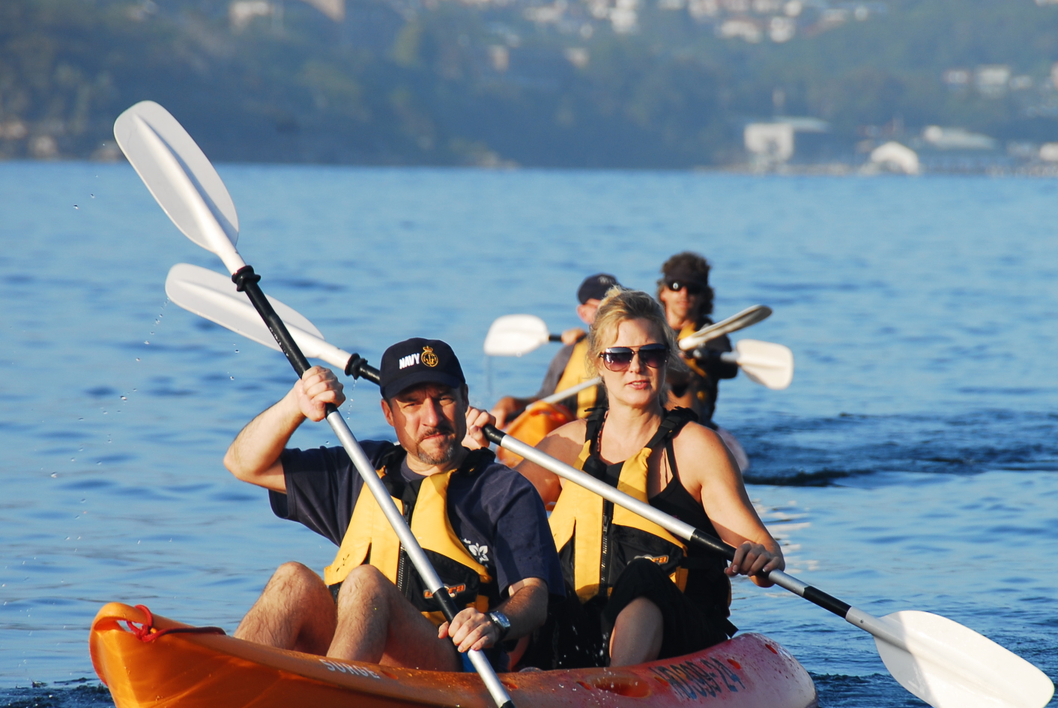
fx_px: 12004
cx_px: 618
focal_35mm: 408
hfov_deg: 5.0
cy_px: 432
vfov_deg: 3.4
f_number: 7.1
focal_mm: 200
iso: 100
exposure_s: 1/200
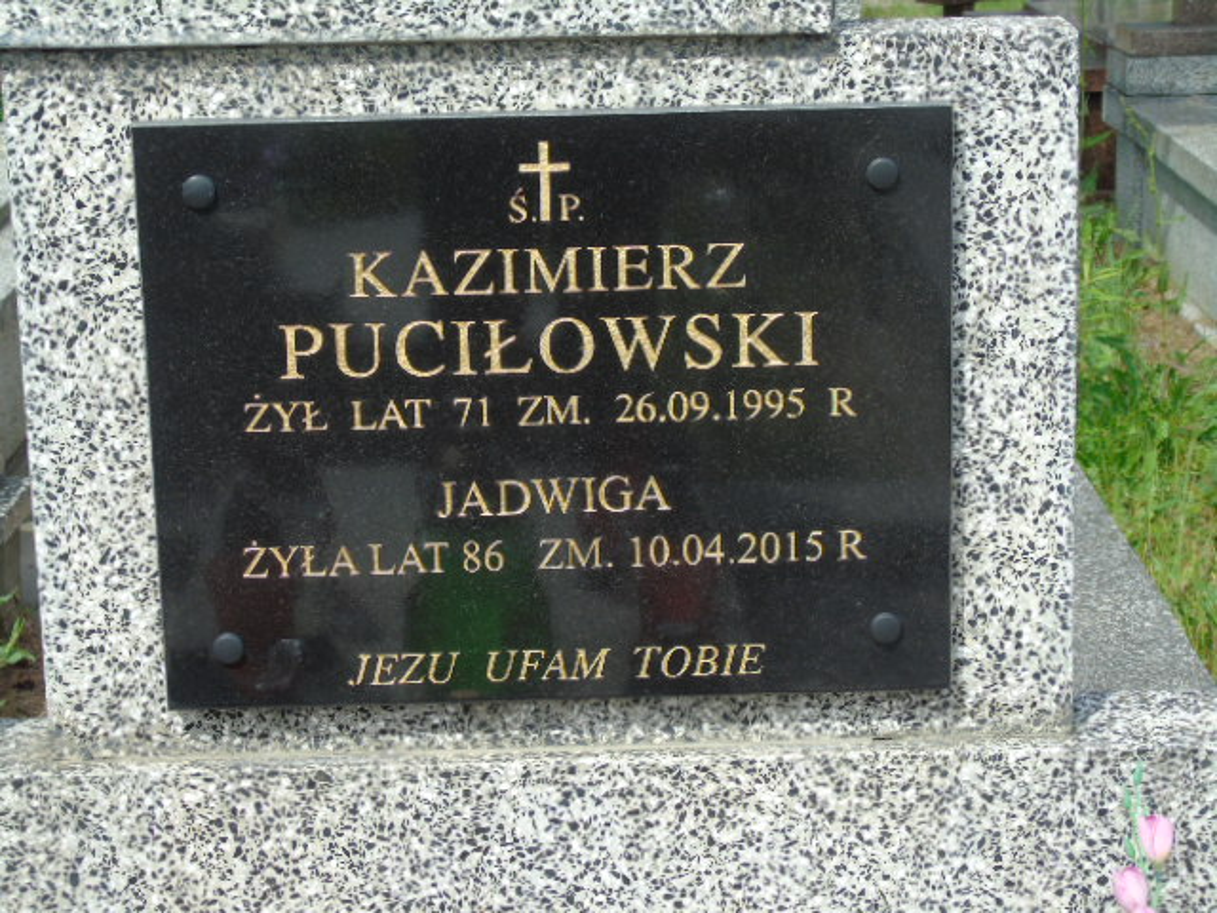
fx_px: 2883
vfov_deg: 18.0
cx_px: 608
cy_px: 456
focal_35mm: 82
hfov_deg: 23.8
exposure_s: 1/320
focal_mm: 15
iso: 80
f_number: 4.1
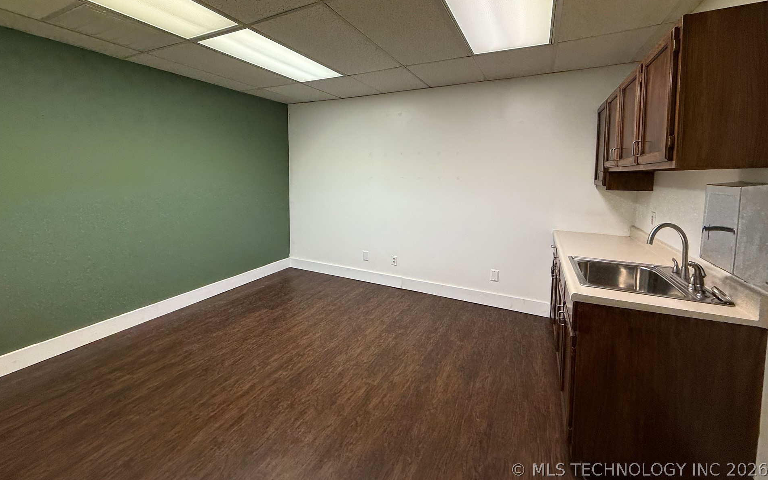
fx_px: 314
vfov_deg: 74.0
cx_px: 384
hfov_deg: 101.5
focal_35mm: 15
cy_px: 192
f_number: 2.2
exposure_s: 1/120
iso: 125
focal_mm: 2.22
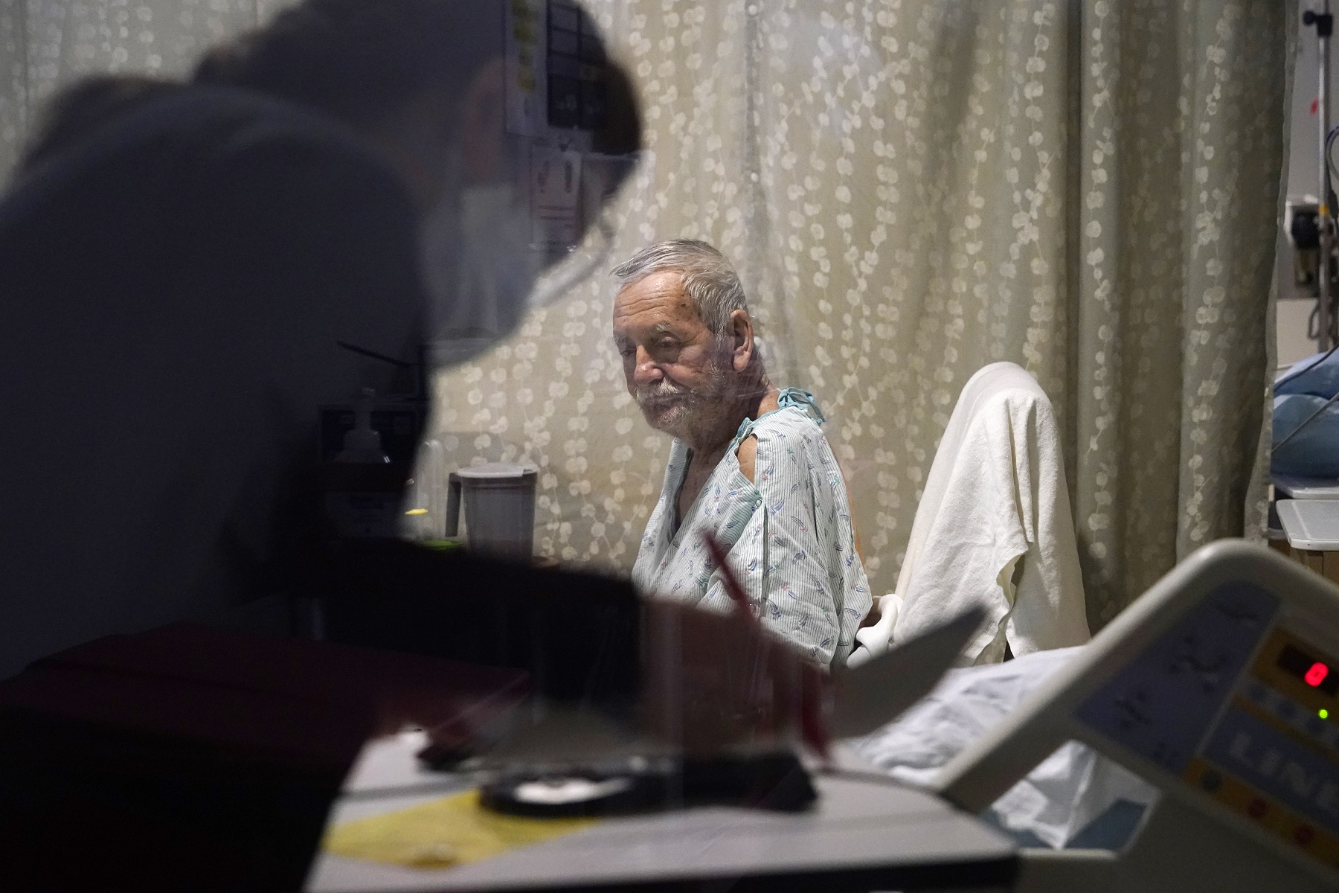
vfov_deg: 19.5
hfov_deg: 28.8
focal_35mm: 70
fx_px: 2603
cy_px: 446
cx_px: 670
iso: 6400
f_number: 4
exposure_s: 1/250
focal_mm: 70
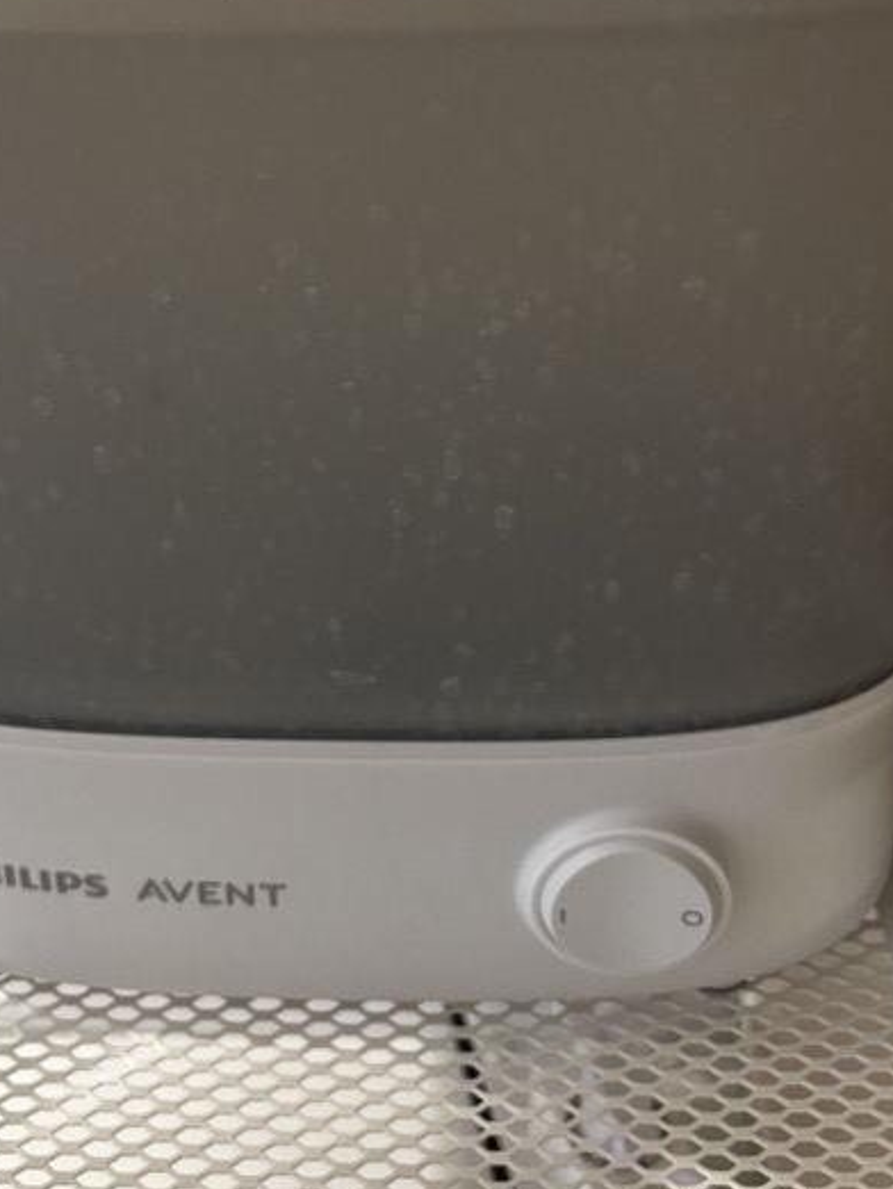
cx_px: 330
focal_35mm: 51
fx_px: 1753
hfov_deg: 28.5
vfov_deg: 35.8
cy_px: 184
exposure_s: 1/33
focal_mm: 5.96
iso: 400
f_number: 1.6
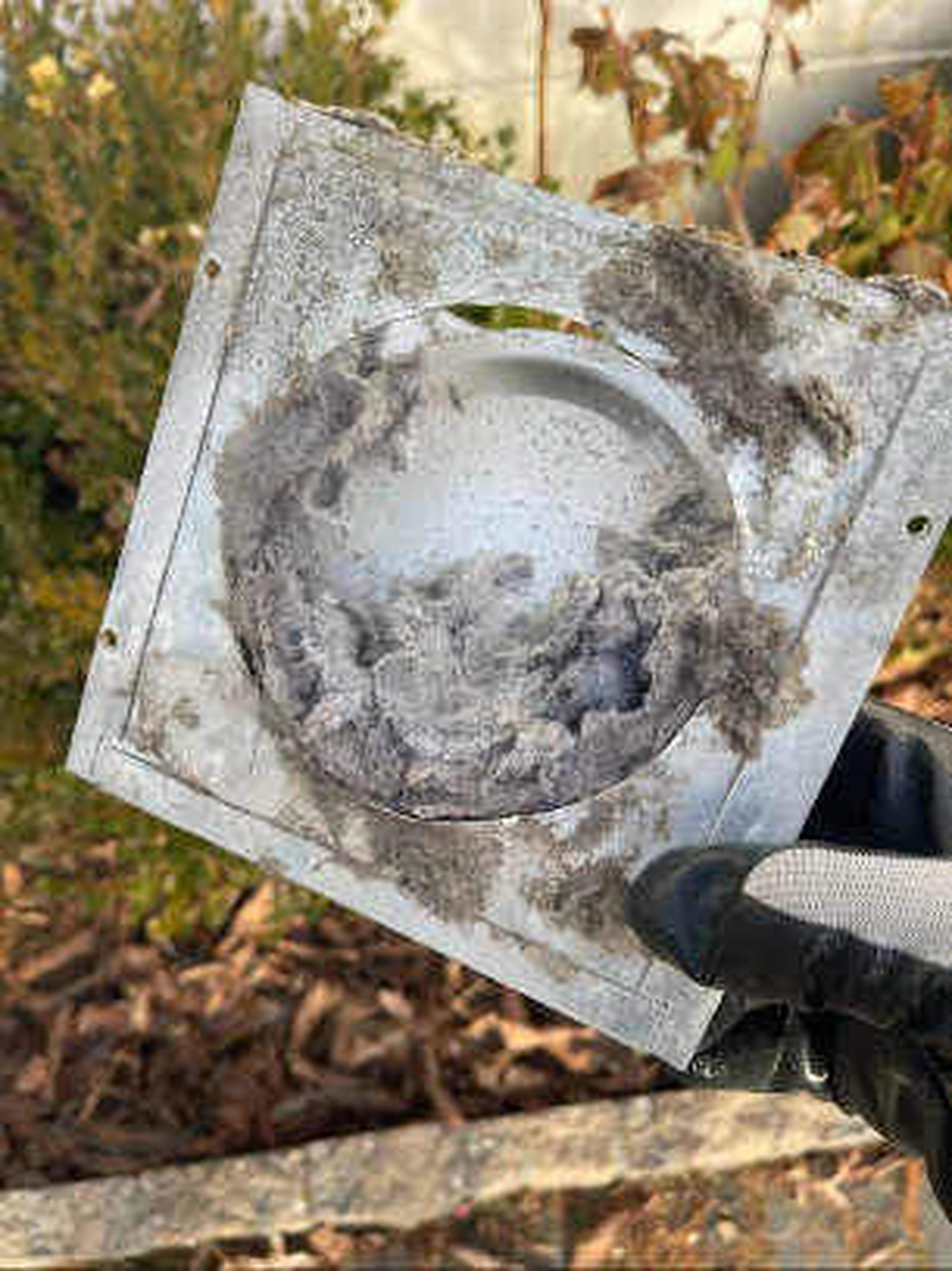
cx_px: 476
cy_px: 636
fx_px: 1064
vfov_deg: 61.7
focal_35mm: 29
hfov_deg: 48.2
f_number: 1.8
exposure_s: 1/695
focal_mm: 4
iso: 20
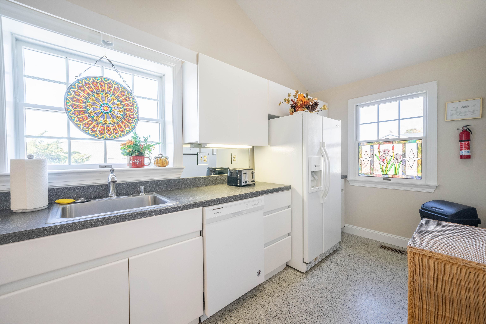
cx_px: 243
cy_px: 162
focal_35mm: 14
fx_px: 189
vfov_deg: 81.2
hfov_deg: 104.3
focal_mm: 14
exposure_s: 1/80
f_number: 8
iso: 1000
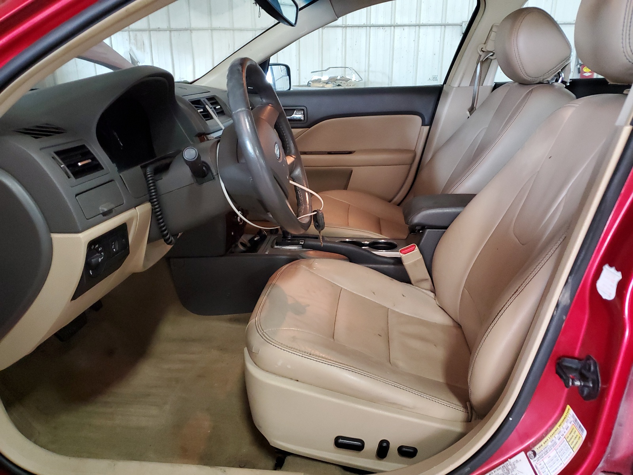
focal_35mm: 26
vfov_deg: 53.1
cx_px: 316
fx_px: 475
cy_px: 238
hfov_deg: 67.3
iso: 309
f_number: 1.5
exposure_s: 1/30
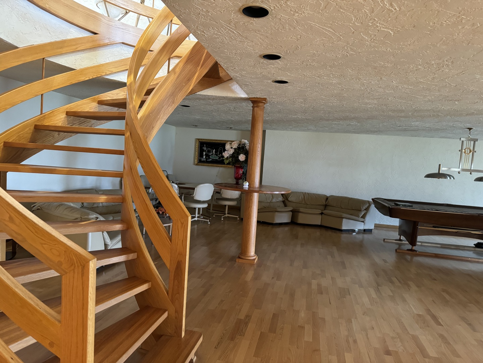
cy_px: 182
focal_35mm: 24
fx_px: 335
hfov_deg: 71.6
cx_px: 242
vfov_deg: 56.8
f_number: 1.78
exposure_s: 1/40
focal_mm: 6.86
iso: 800
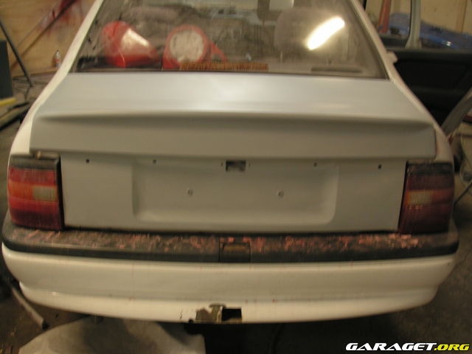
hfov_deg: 49.0
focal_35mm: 38
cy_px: 177
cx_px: 236
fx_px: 518
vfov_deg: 37.7
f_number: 3.3
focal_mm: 6.3
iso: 100
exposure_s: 1/4
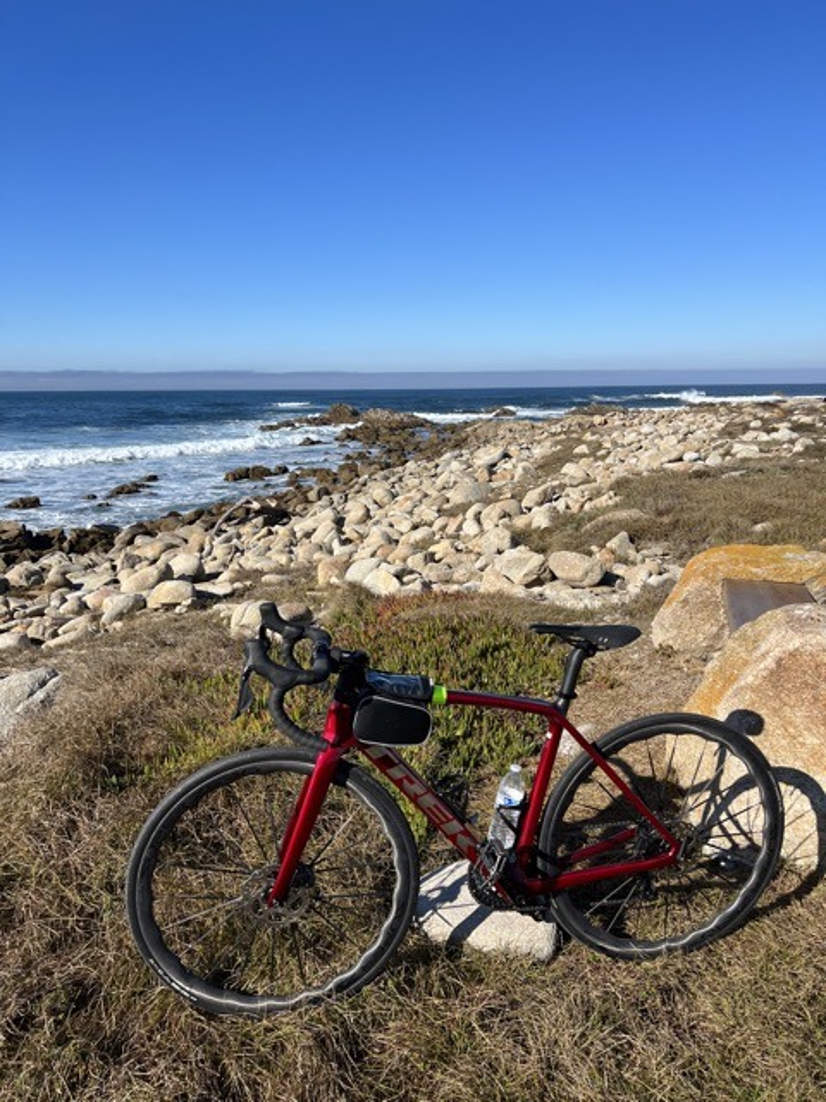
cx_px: 413
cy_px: 551
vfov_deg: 67.3
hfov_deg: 53.1
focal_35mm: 26
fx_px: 827
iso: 50
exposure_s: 1/5319
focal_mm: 5.7
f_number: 1.5
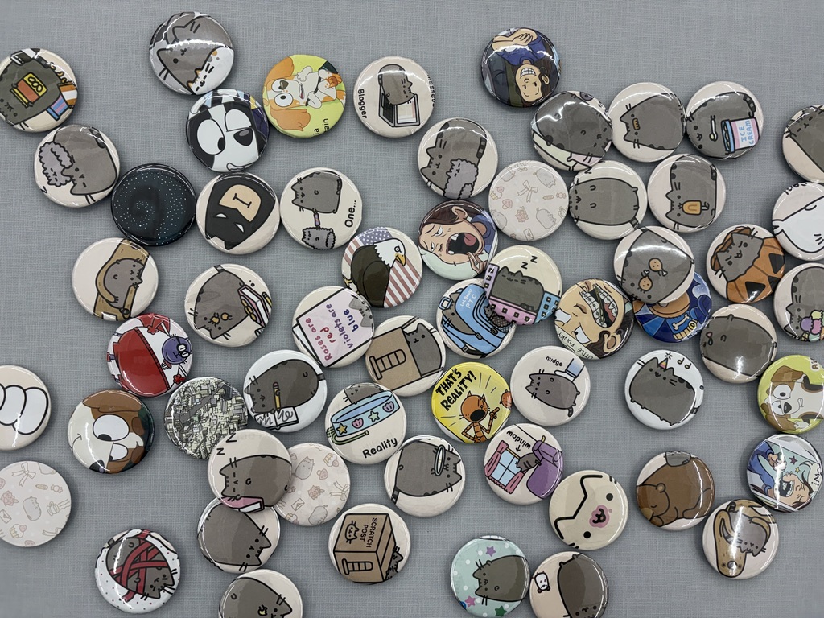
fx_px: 619
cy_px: 309
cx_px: 412
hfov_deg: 67.3
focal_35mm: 26
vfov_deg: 53.1
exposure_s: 1/120
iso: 64
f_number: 1.6
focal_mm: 5.96
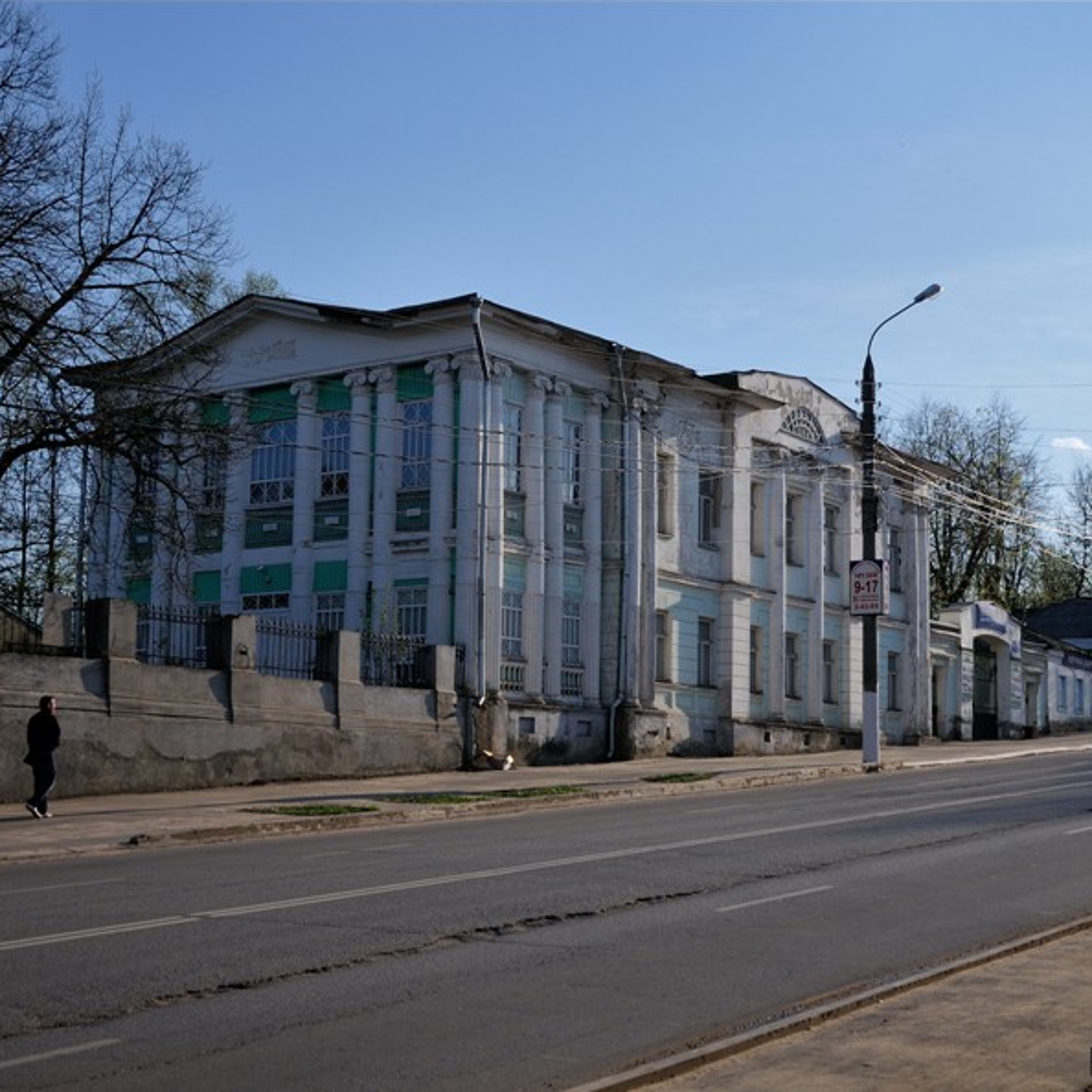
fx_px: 1927
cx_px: 607
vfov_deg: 31.6
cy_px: 547
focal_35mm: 54
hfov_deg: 31.6
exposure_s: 1/800
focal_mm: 28
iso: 200
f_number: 8
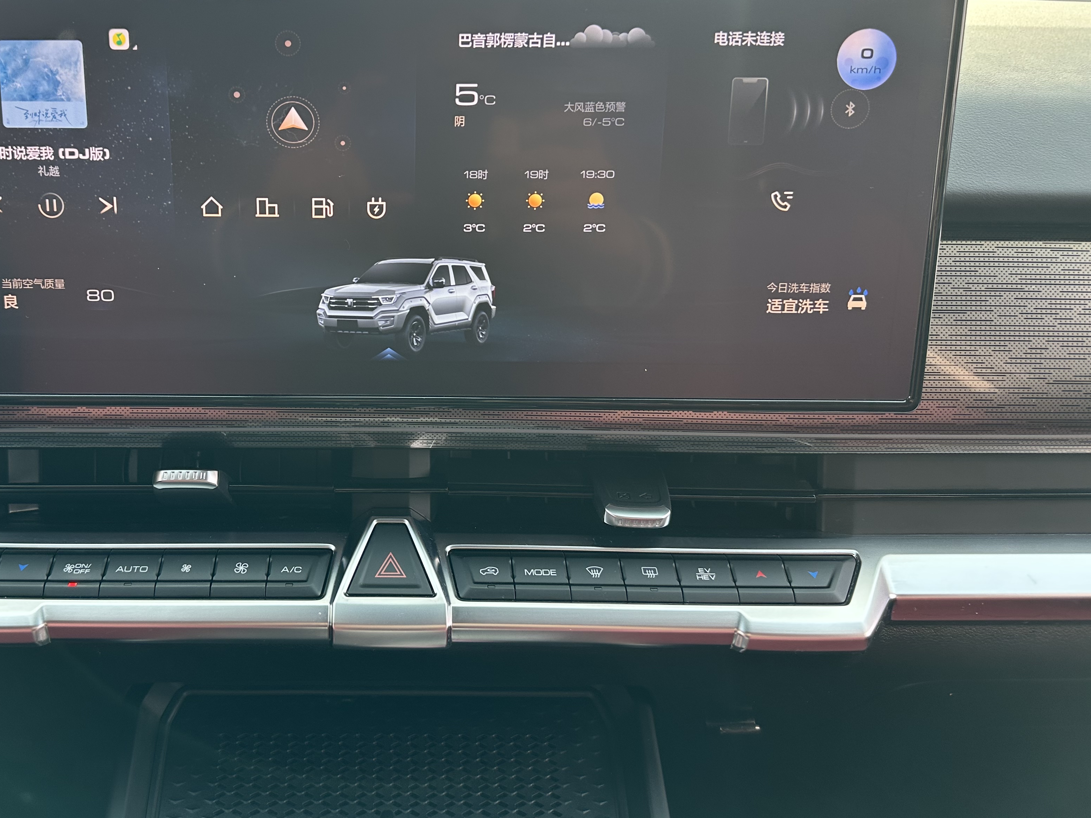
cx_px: 393
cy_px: 330
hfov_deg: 57.5
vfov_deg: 45.2
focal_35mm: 31
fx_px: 977
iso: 125
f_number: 1.78
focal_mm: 6.86
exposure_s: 1/129
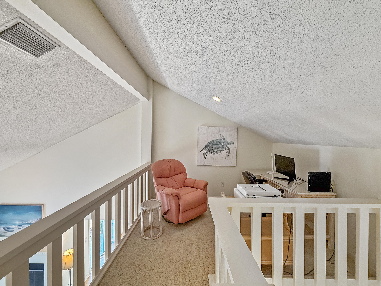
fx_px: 154
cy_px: 143
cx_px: 190
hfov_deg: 102.1
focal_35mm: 14
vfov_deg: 85.7
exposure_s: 1/60
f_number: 2.2
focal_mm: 2.22
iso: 200
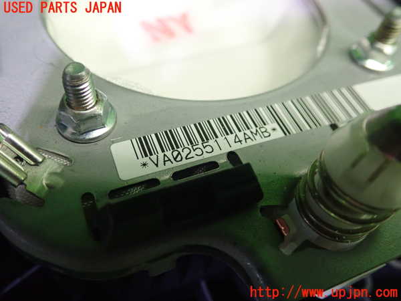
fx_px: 348
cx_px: 200
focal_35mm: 30
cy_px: 150
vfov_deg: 46.8
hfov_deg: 60.0
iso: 640
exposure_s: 1/125
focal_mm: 5.5
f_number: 2.3
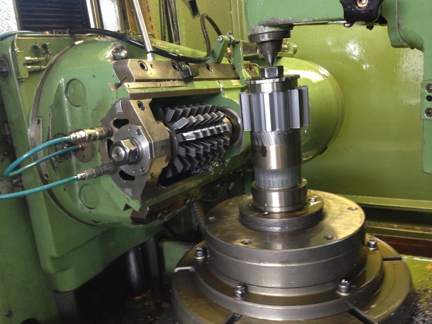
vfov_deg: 42.9
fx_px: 412
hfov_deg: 55.4
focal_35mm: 33
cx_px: 216
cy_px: 162
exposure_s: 1/20
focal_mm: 4.12
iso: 250
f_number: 2.4
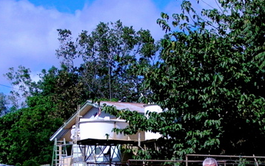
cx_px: 83
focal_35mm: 68
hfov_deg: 29.9
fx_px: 491
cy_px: 112
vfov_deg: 19.1
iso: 50
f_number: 3.7
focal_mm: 6
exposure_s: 1/1263
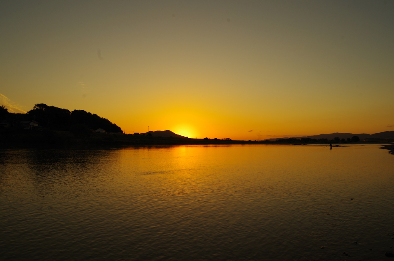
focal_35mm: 25
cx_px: 197
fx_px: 273
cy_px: 130
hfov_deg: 71.6
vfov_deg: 51.1
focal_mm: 17
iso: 100
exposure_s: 1/80
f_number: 11
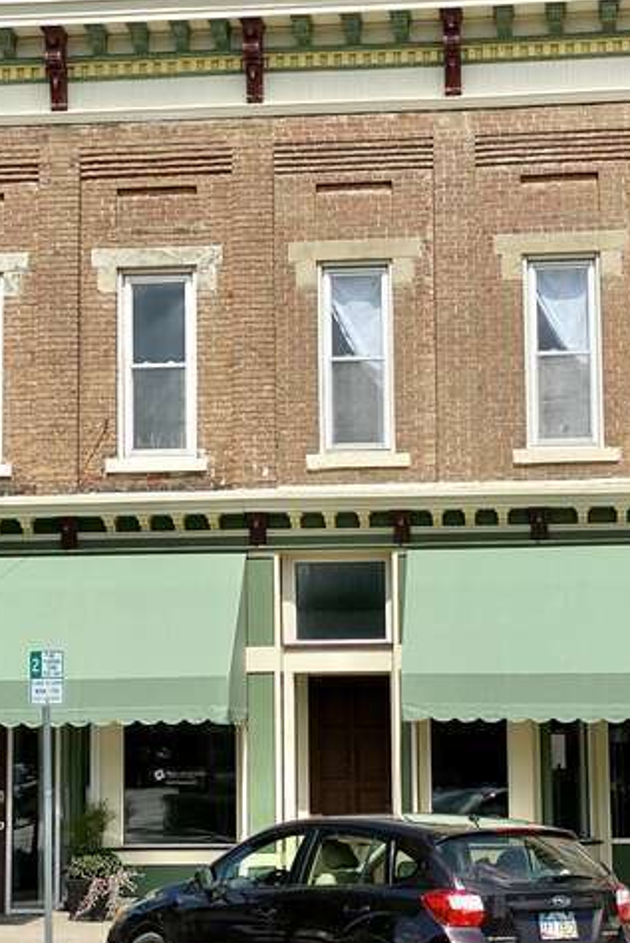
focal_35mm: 91
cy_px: 465
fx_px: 2387
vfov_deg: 22.4
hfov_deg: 15.0
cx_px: 298
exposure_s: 1/2083
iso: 20
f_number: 2
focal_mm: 6
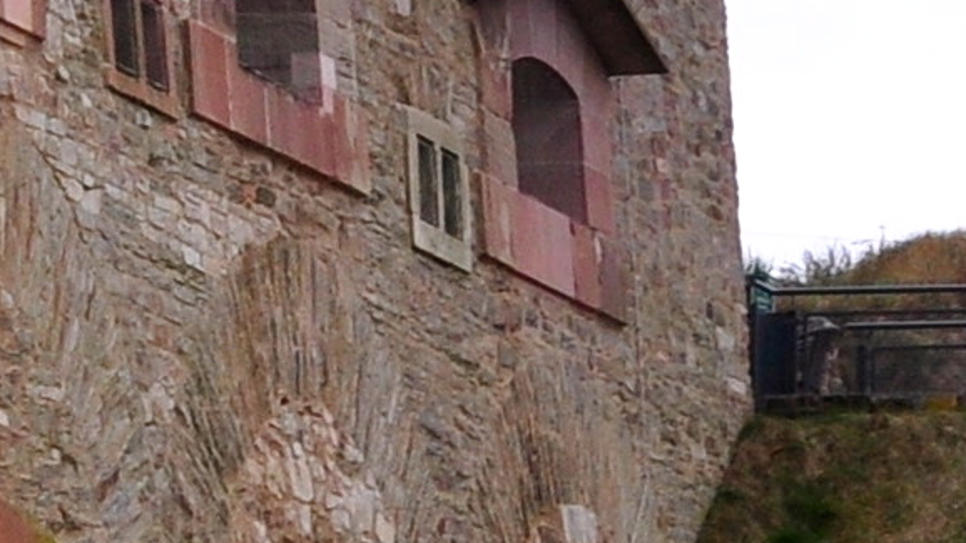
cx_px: -593
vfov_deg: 4.7
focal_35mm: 256
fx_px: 6557
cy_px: 376
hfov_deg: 8.2
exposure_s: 1/160
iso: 400
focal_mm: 22
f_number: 6.3
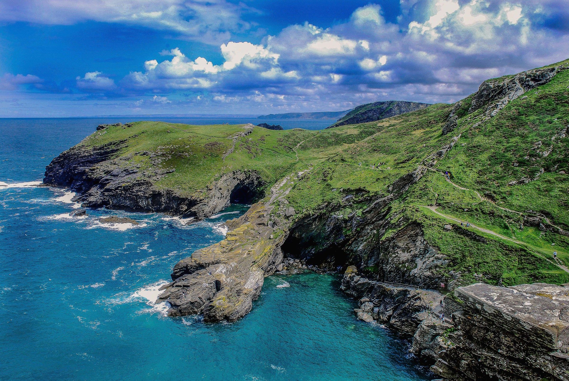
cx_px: 284
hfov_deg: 61.9
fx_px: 475
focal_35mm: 30
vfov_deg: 43.7
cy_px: 190
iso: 125
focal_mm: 20
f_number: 18
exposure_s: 1/50
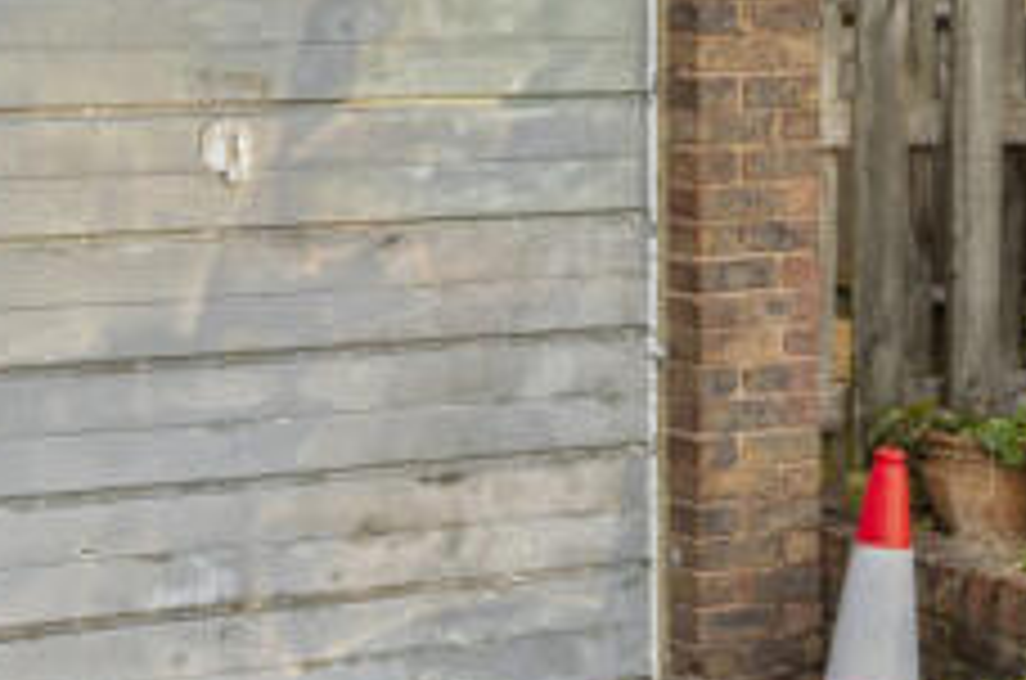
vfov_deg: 14.7
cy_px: -97
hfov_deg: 20.5
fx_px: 2560
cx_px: -351
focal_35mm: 90
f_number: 16
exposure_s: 1/50
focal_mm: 20
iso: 400
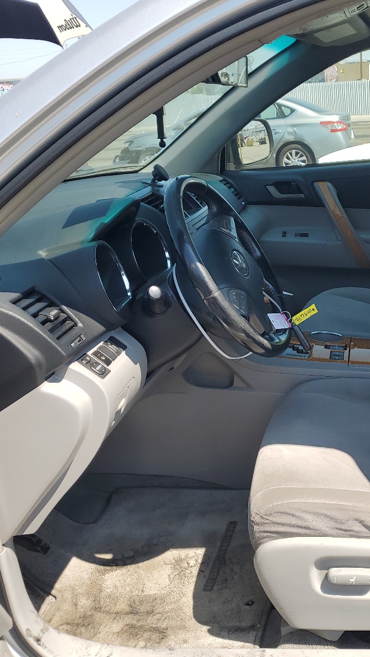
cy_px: 327
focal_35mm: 38
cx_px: 341
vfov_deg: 52.8
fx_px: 663
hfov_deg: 29.7
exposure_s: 1/1429
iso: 50
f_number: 1.5
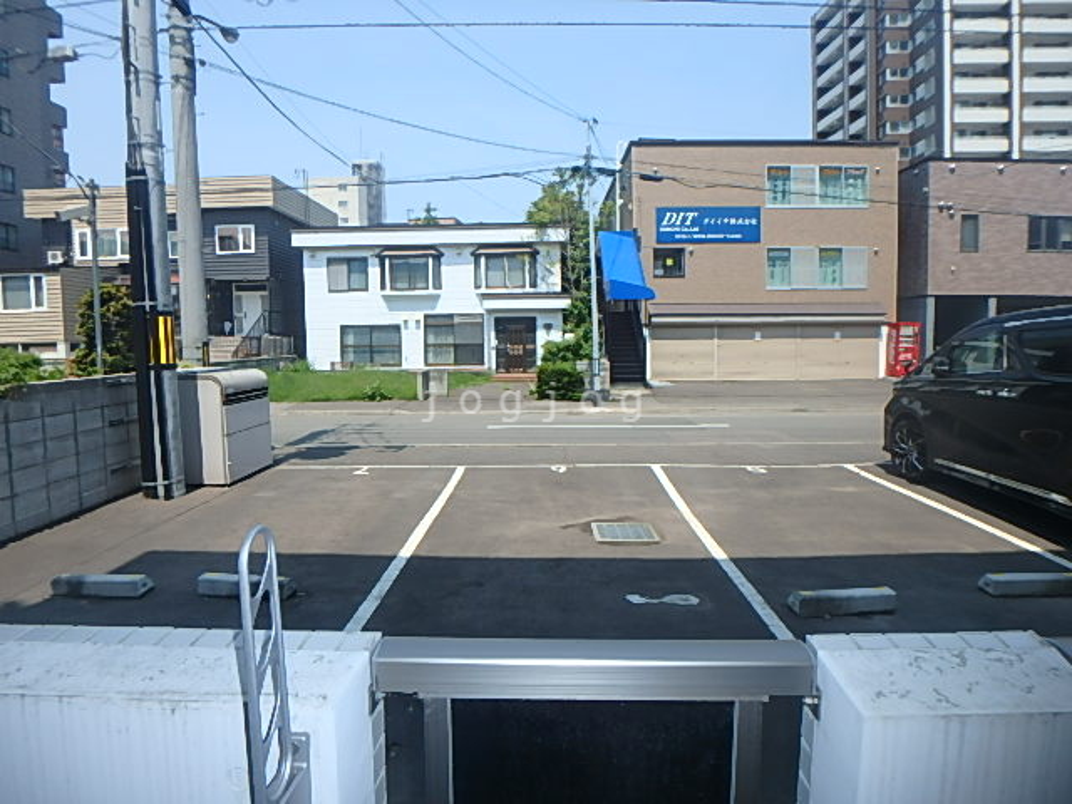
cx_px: 536
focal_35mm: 21
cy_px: 402
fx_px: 650
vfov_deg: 63.4
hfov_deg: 79.0
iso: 125
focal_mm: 3.7
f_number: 3.5
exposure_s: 1/1000
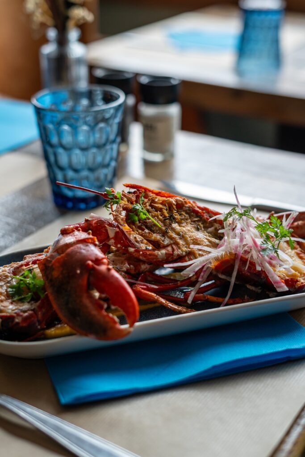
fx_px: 635
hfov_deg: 27.0
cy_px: 228
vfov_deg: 39.6
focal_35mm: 50
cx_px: 152
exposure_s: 1/50
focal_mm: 50
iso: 400
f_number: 2.8
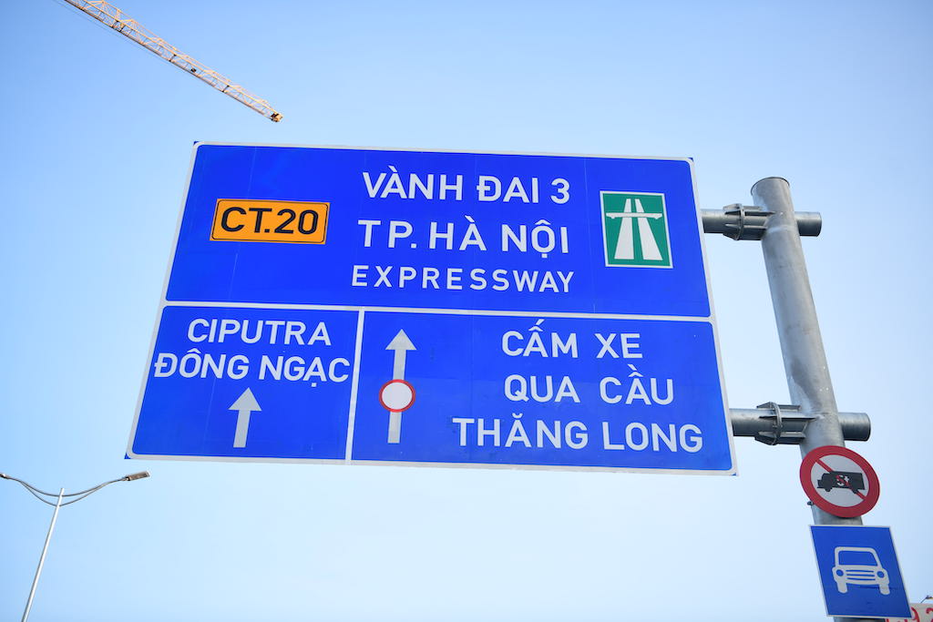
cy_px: 311
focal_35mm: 38
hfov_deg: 50.7
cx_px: 466
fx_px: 985
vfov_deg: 35.1
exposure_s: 1/640
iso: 160
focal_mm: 38
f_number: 2.8
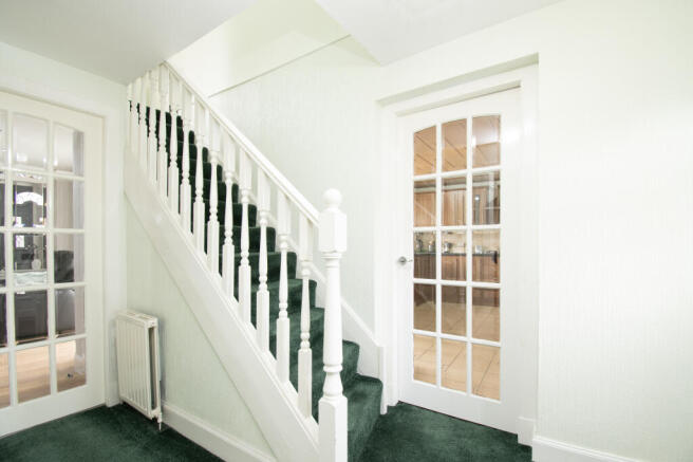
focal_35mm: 15
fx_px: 289
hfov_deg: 100.4
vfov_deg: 77.3
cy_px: 231
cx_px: 346
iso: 320
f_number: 9
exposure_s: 1/5
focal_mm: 10
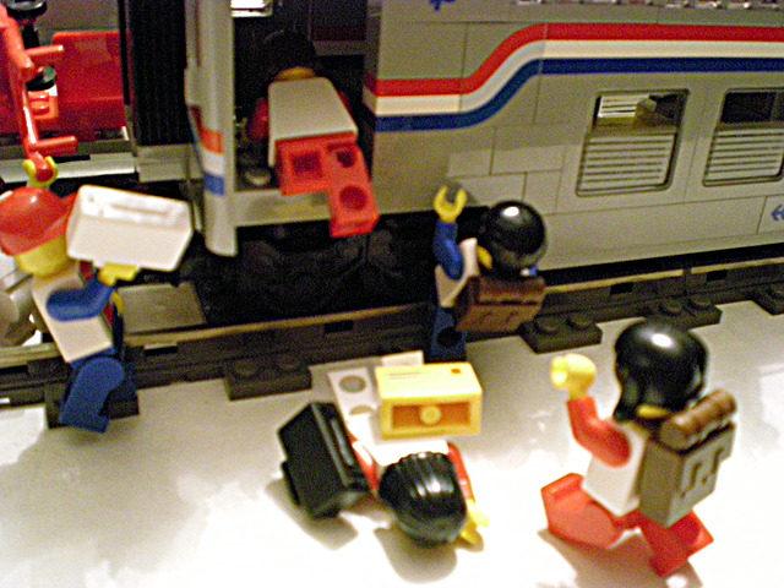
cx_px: 392
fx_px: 861
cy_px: 294
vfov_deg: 37.7
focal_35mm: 38
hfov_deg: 49.0
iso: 800
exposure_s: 1/12.8
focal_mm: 6.3
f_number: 3.1
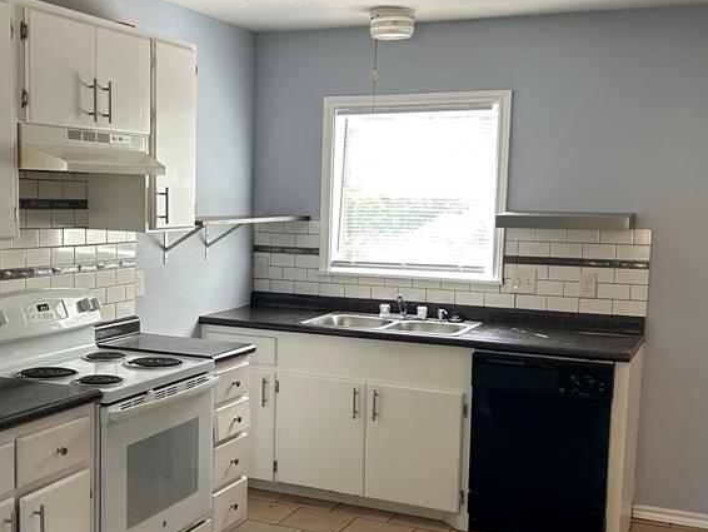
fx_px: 962
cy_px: 308
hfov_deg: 40.1
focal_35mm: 47
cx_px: 259
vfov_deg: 30.8
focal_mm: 5.7
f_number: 1.5
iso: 125
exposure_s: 1/120
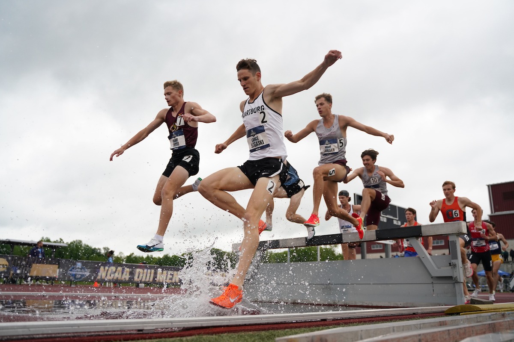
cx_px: 257
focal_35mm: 30
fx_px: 428
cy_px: 171
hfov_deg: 61.9
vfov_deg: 43.6
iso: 1000
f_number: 2.8
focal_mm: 30
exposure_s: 1/1250
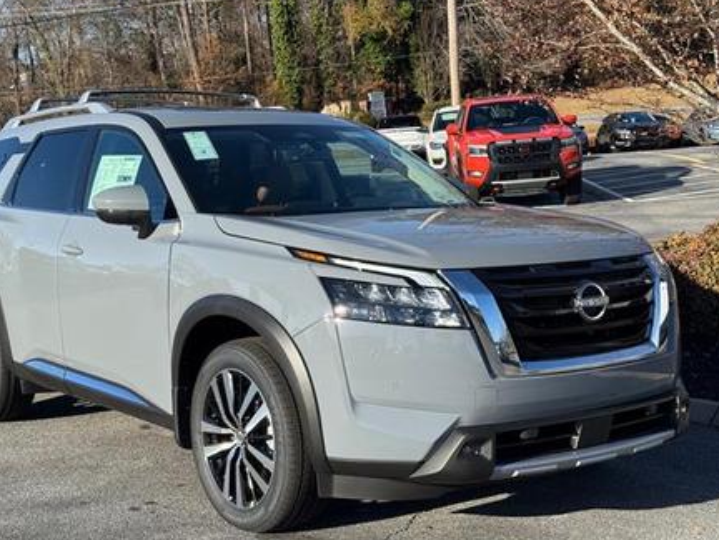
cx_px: 310
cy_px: 295
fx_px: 1163
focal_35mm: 56
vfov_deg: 26.1
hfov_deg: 34.3
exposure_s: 1/3096
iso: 64
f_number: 1.78
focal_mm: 6.76
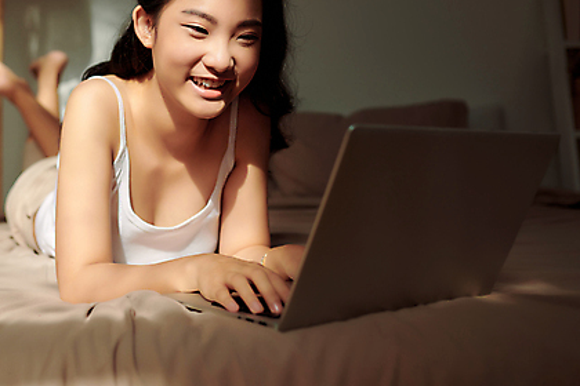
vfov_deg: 27.0
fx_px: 805
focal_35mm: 50
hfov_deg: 39.2
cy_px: 164
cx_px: 195
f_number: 2.8
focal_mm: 35
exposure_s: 1/1600
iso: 100
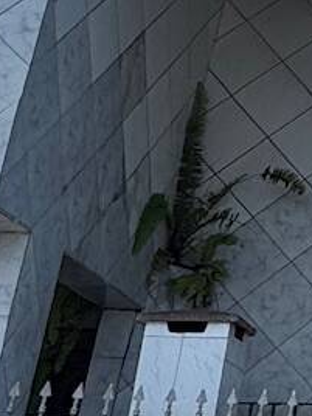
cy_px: 71
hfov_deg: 10.6
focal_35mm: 107
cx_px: 879
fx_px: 1286
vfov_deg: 18.2
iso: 40
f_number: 2.2
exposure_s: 1/849
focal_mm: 2.22
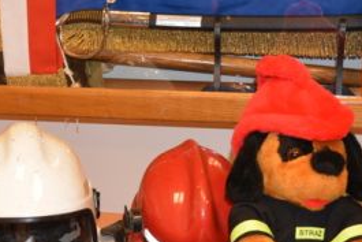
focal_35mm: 88
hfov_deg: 22.8
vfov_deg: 15.5
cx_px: 74
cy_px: 153
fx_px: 885
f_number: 4
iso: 720
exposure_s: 1/60
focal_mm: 26
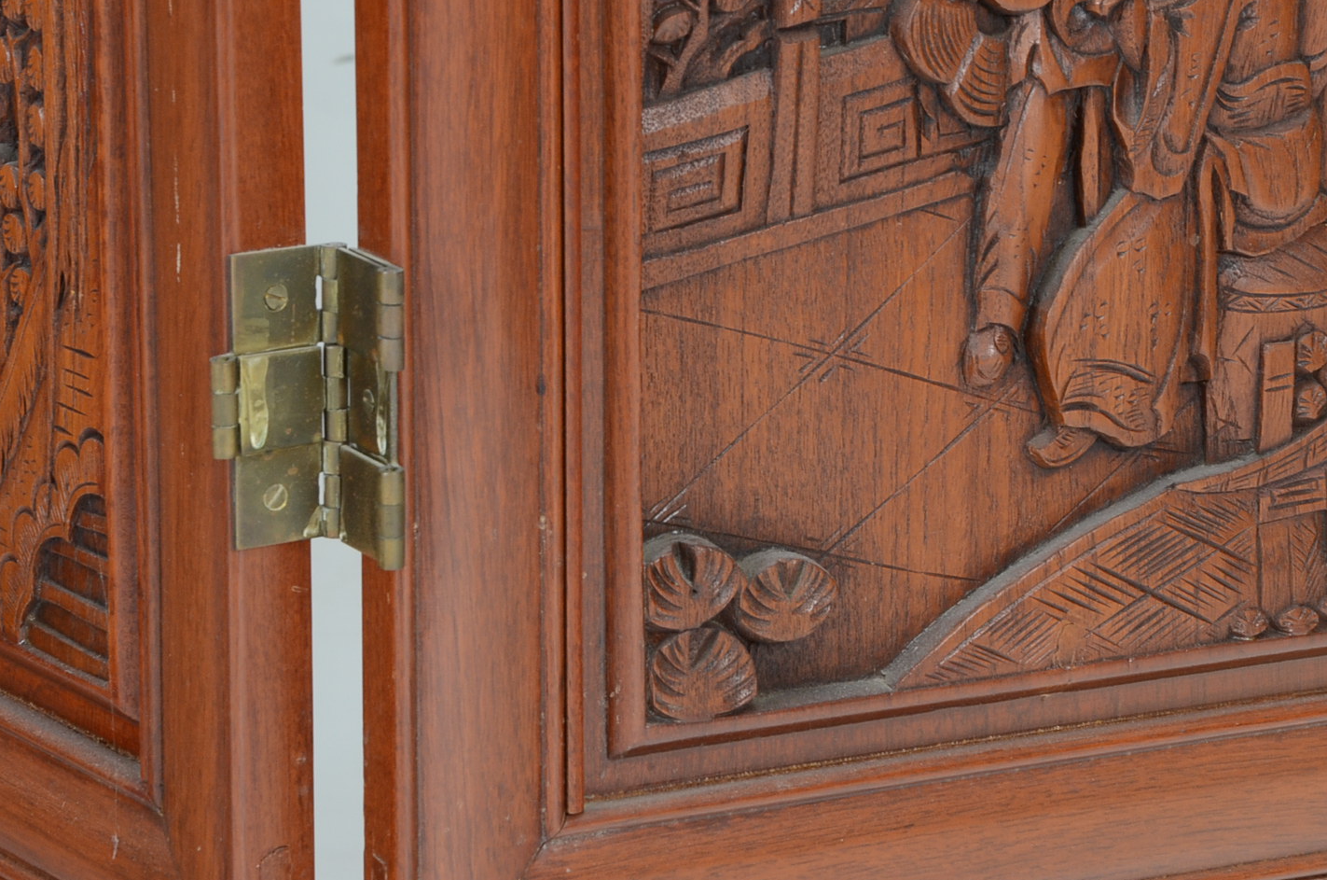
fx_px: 5923
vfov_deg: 8.5
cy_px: 185
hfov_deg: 12.8
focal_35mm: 161
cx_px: 671
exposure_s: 1/100
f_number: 9
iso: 500
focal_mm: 62
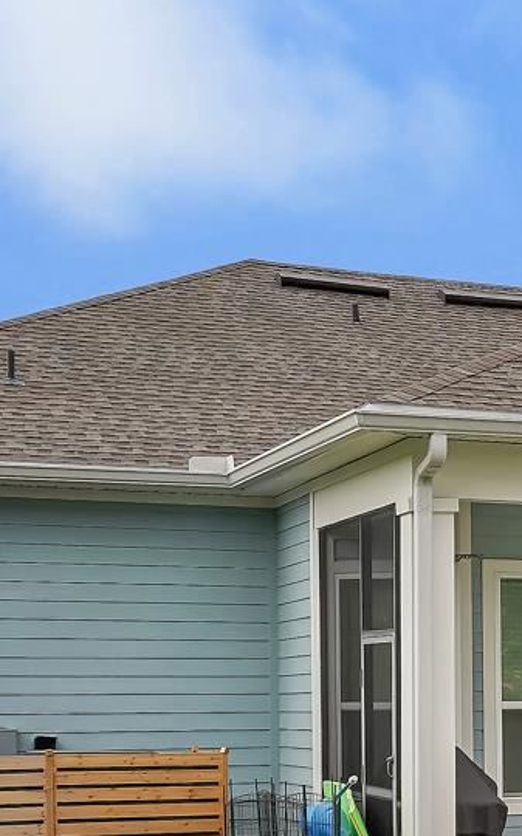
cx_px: 970
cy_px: 718
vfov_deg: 23.8
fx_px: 1937
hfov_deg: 13.6
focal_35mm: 85
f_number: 8
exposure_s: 1/160
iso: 100
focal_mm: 18
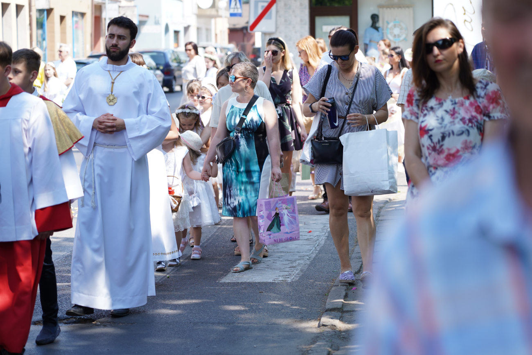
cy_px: 178
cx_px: 266
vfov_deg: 13.0
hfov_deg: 19.5
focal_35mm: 105
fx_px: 1552
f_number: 4
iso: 100
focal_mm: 105
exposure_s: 1/200
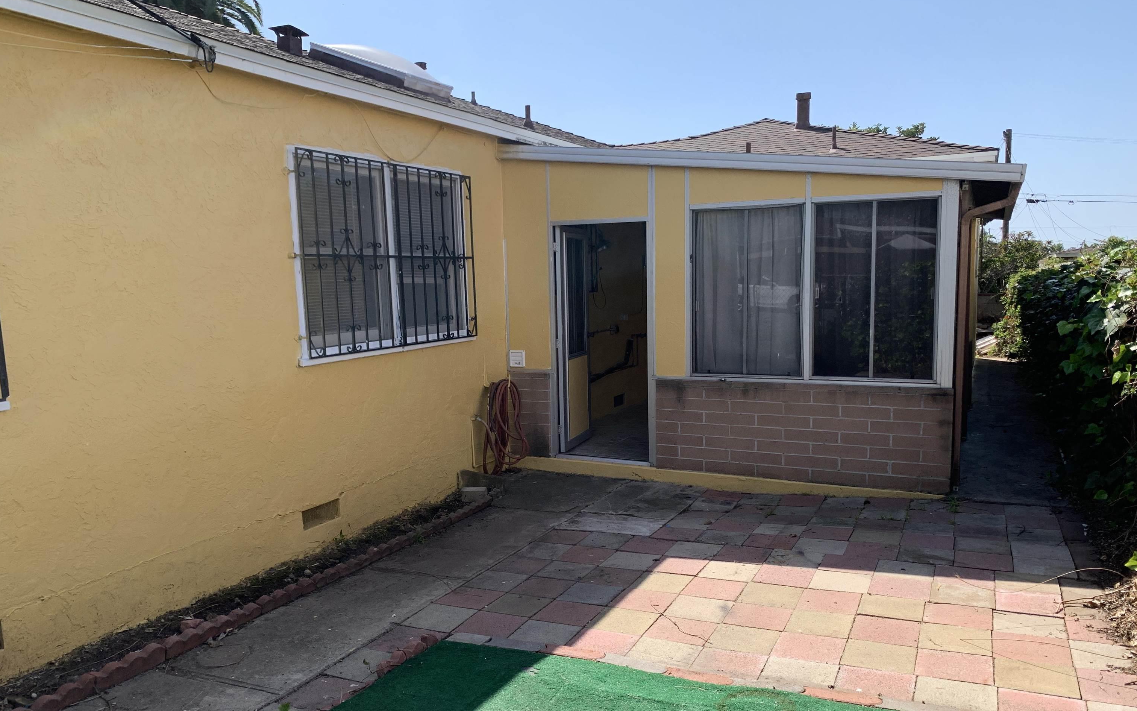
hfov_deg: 66.5
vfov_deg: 44.5
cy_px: 386
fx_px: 868
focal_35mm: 28
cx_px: 563
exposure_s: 1/1812
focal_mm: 4.25
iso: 25
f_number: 1.8
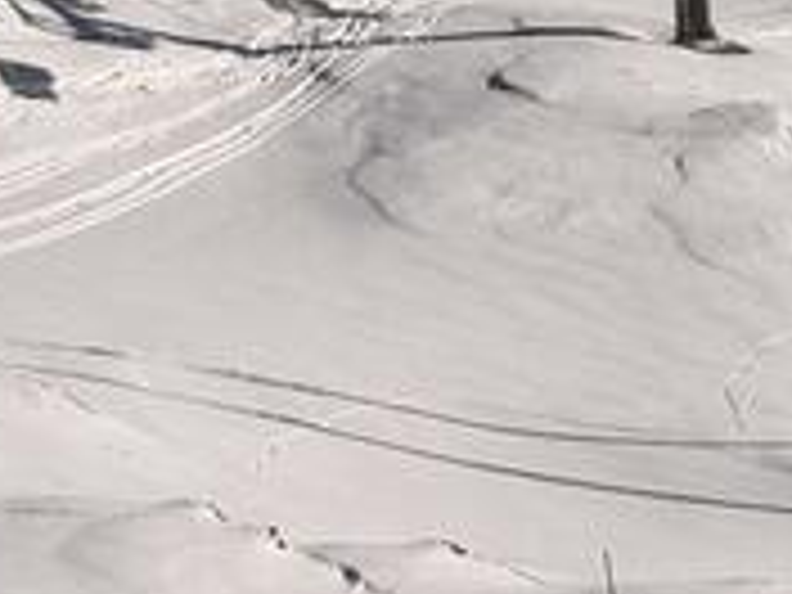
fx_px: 6429
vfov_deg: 5.3
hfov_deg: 6.8
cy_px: 29
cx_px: 1746
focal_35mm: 281
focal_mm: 6.76
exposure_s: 1/27778
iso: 80
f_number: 1.78
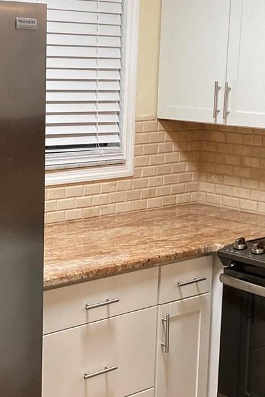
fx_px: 839
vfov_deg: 26.6
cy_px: 231
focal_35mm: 76
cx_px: 95
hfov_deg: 17.9
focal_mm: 3.99
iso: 160
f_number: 1.8
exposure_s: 1/60
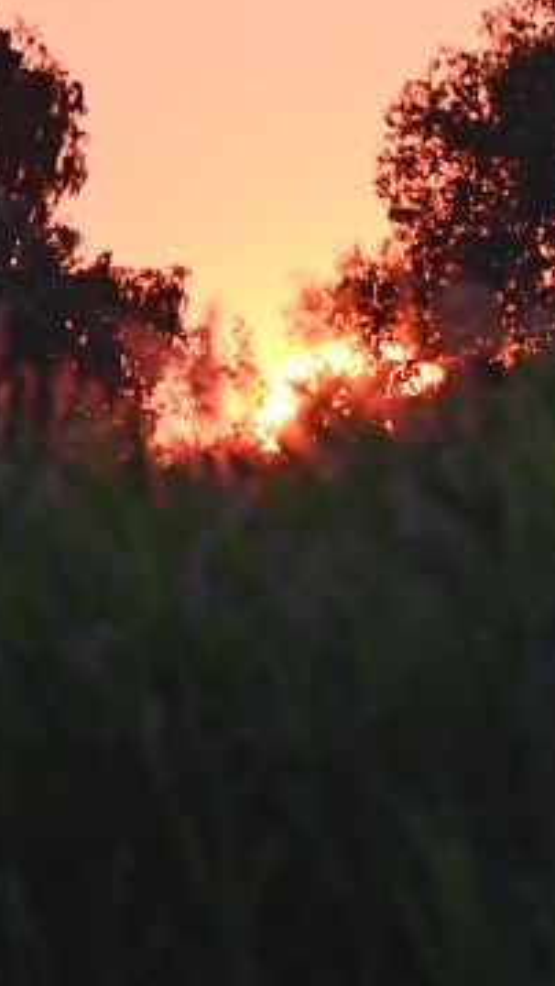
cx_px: 407
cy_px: 192
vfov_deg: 2.6
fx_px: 21762
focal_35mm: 832
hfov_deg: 1.5
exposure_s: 1/500
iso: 800
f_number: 5.6
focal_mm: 300
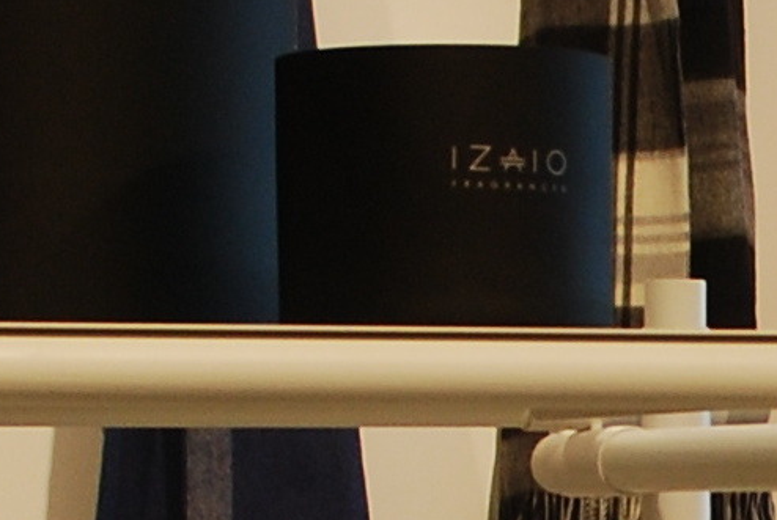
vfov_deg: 5.8
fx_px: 5080
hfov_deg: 8.5
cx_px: 1210
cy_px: 676
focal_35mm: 235
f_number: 5.6
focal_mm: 20
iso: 200
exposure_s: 1/60
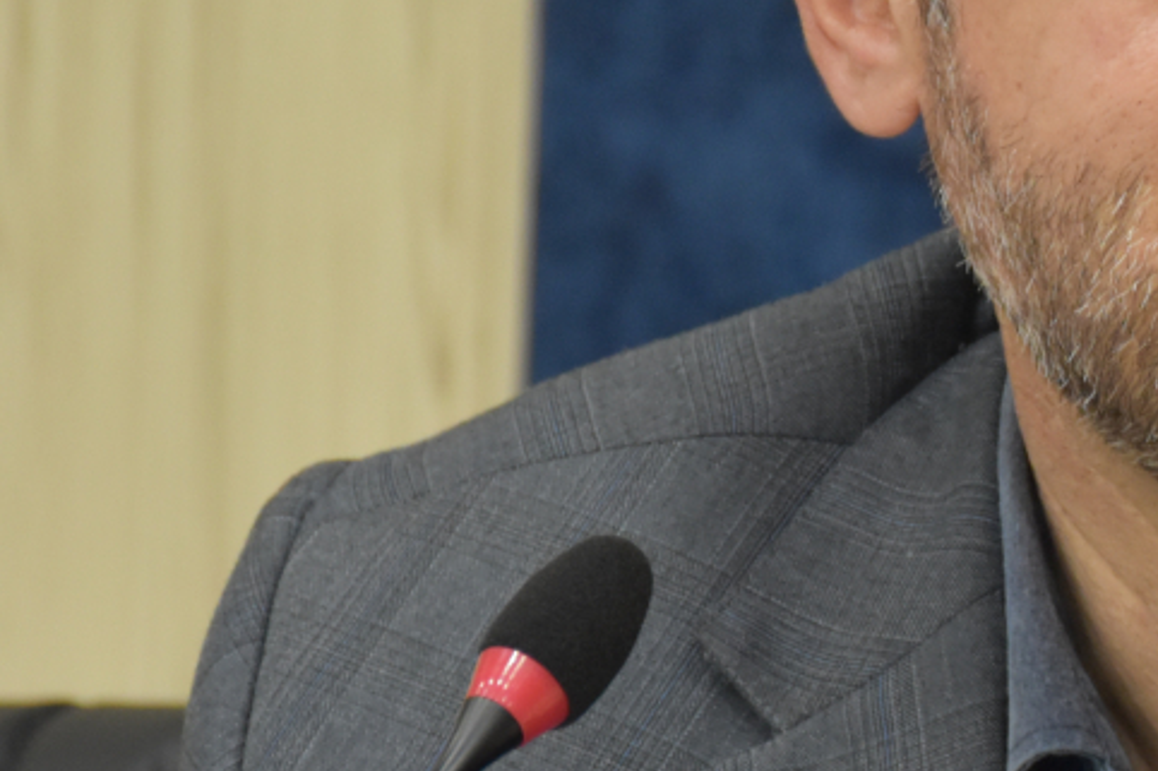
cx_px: 1420
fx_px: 13505
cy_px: 286
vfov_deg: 3.3
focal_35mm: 420
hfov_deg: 4.9
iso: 1600
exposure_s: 1/60
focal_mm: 90
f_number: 5.3
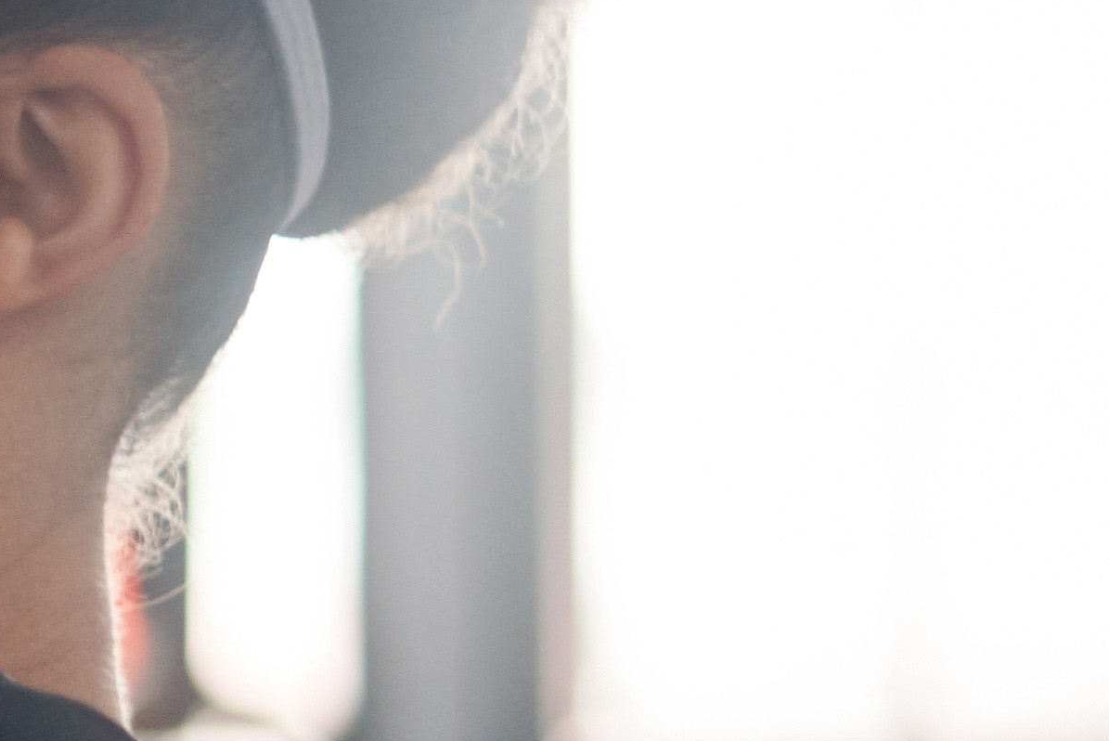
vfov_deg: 4.6
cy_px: 545
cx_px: -1700
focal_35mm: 300
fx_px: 9246
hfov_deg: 6.5
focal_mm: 50
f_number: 1.8
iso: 400
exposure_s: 1/320
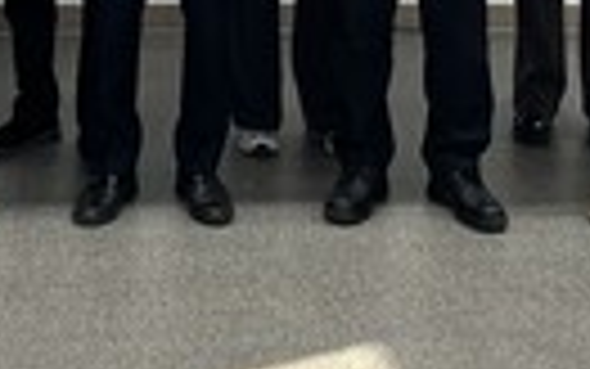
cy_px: -405
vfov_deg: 9.6
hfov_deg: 16.5
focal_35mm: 126
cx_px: 171
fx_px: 2027
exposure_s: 1/120
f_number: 1.6
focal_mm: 5.1
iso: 80
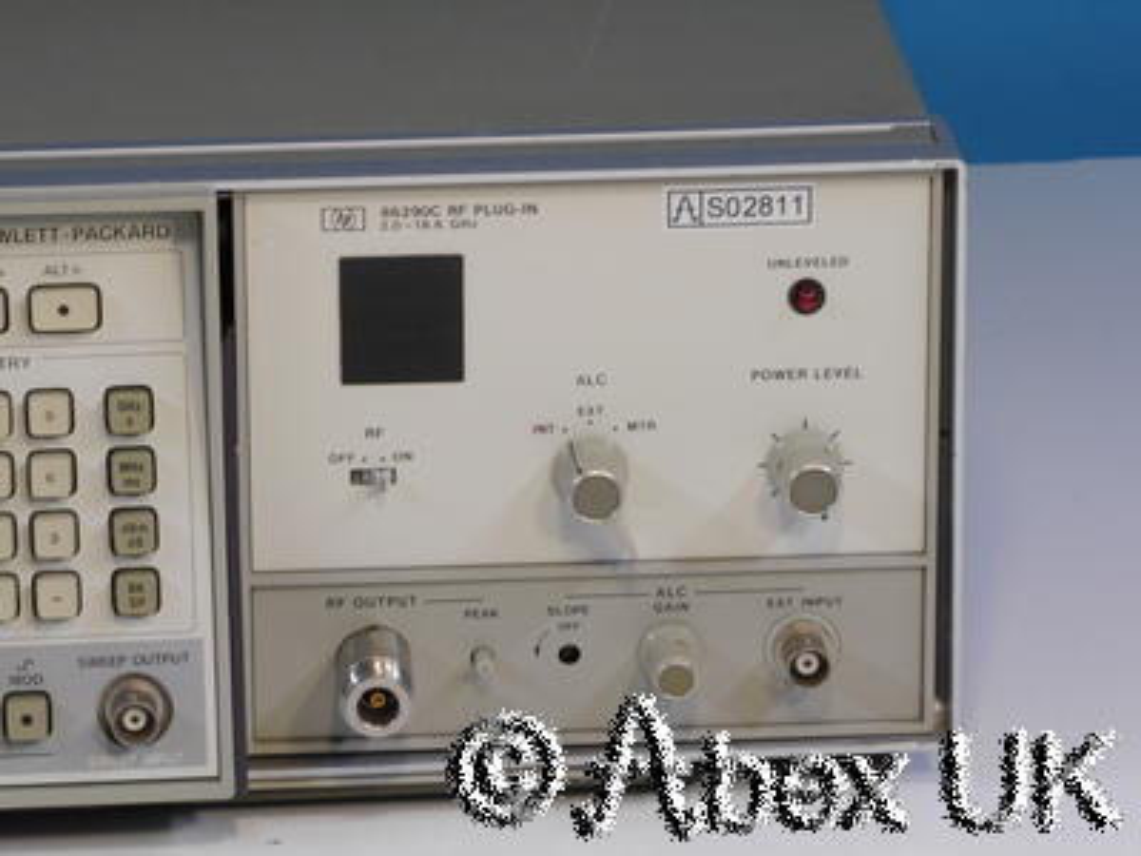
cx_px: 570
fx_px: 6724
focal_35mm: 204
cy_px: 428
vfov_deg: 7.3
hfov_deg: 9.7
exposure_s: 1/2.5
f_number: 22
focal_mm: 102
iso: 800
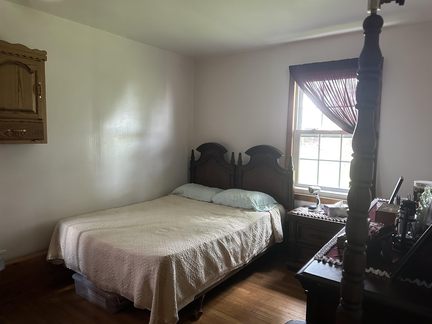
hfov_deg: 71.6
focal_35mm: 24
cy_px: 162
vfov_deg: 56.8
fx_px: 300
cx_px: 216
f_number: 1.78
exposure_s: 1/60
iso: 500
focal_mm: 6.86
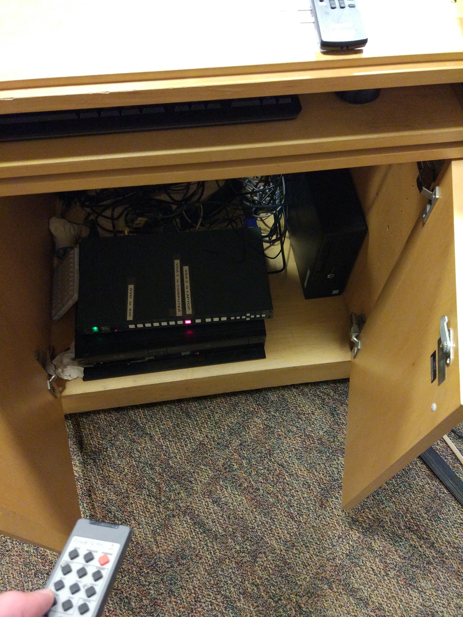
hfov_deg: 49.7
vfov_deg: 63.4
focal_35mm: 28
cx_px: 232
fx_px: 499
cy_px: 308
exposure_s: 1/15
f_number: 2
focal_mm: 4.26
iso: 1463
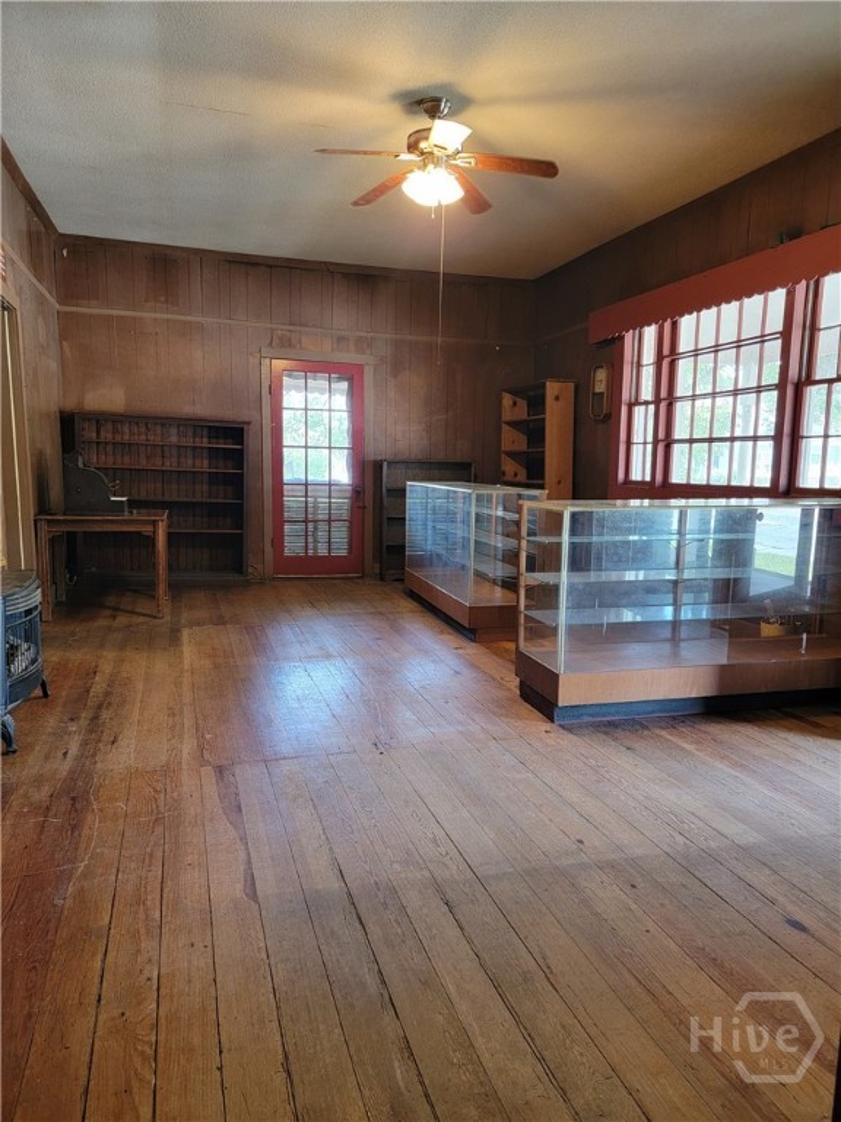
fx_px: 777
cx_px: 420
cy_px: 561
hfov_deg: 56.8
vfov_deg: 71.6
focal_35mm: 24
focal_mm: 6.7
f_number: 1.8
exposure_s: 1/40
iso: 250
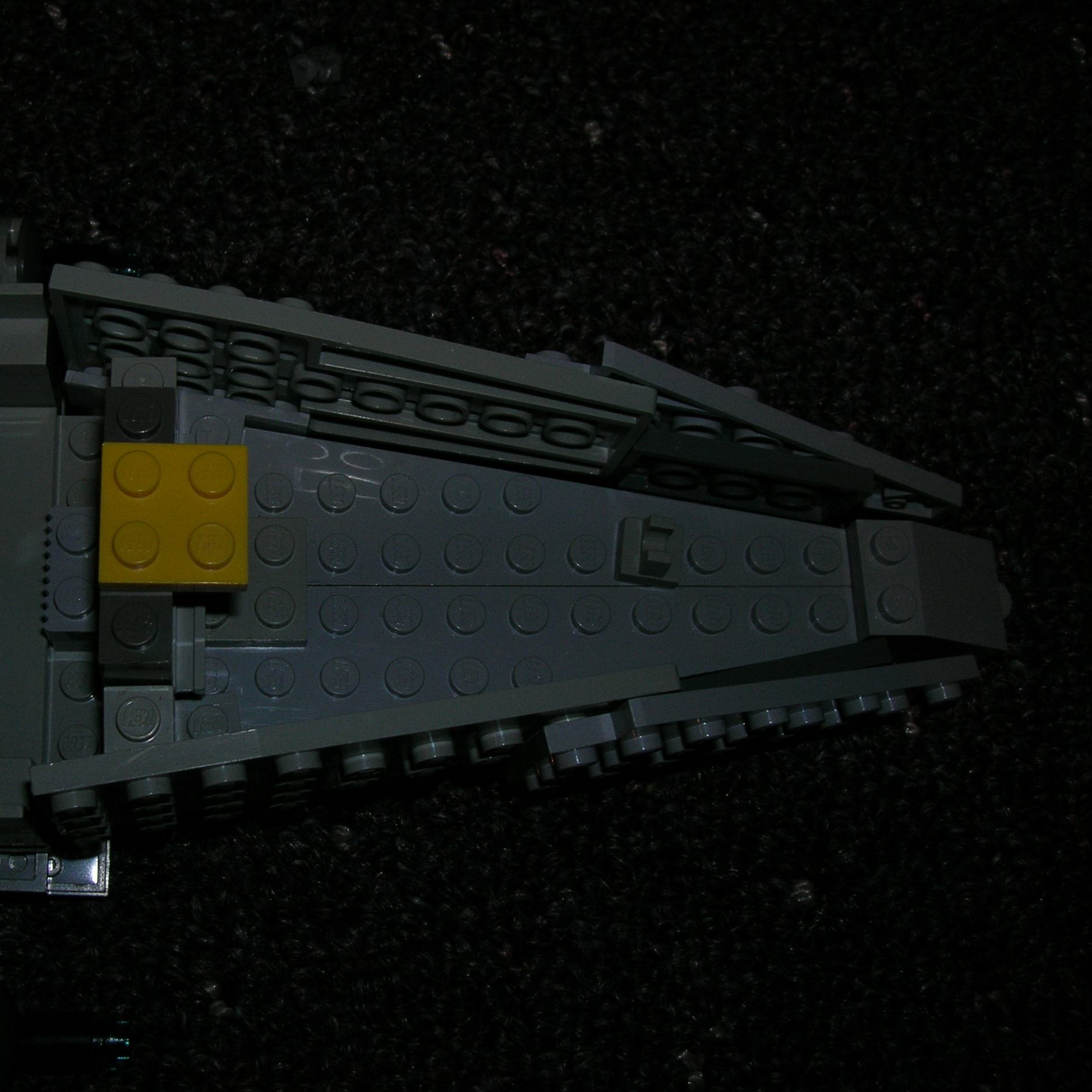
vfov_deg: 40.9
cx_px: 355
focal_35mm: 41
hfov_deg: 40.4
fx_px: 1463
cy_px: 542
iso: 50
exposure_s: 1/60.1
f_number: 4.9
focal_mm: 5.7
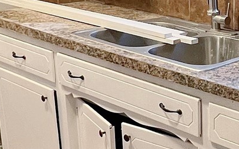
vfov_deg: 19.9
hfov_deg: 26.2
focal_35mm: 65
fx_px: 423
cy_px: 44
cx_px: 322
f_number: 1.8
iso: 500
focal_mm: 1.6
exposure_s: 1/60
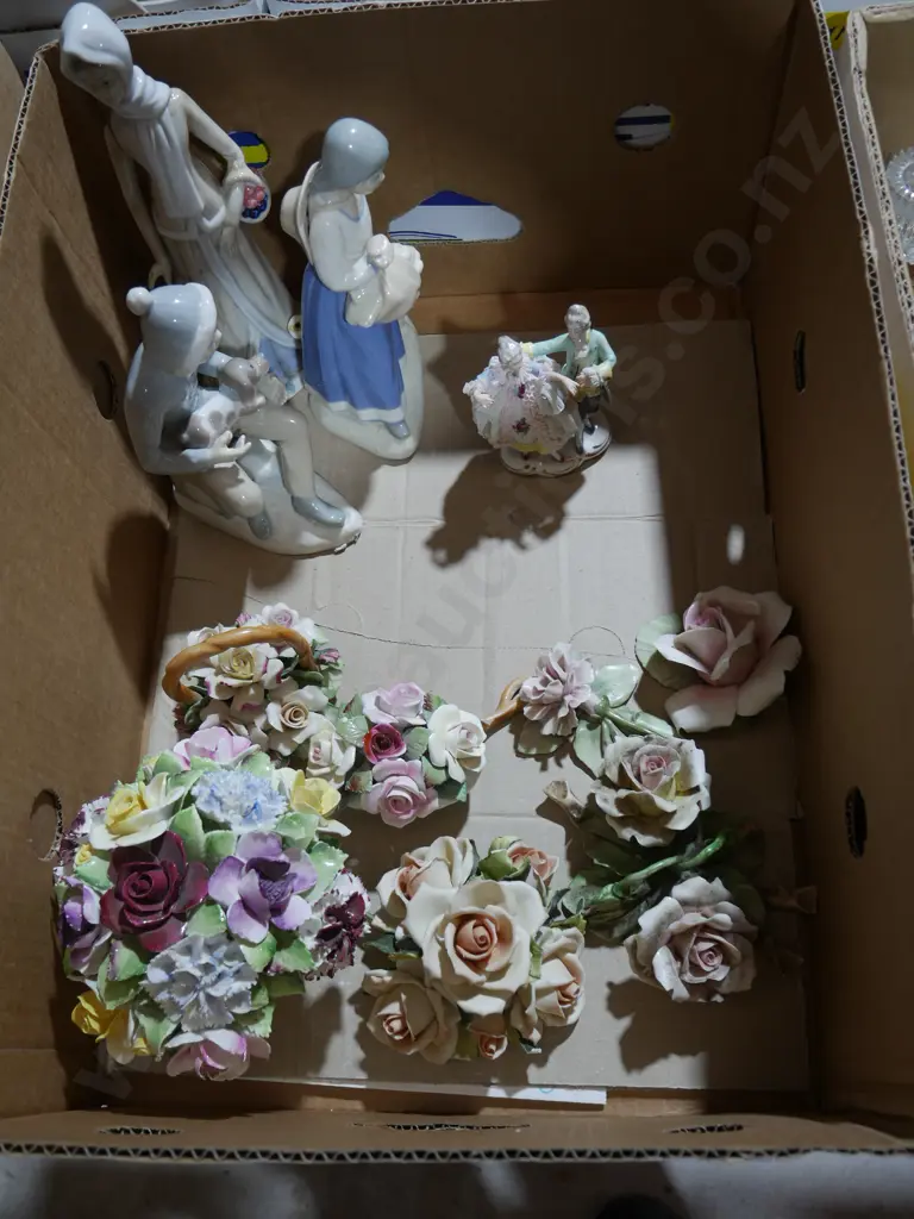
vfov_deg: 56.8
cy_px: 610
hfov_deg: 44.2
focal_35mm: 32
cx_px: 457
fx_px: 1127
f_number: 3.6
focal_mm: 16
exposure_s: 1/60
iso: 250
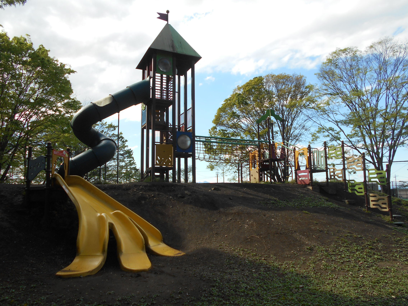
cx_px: 204
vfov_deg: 53.1
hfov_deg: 67.3
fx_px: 306
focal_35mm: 26
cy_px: 153
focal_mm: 4.6
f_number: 3.2
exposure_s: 1/640
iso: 80
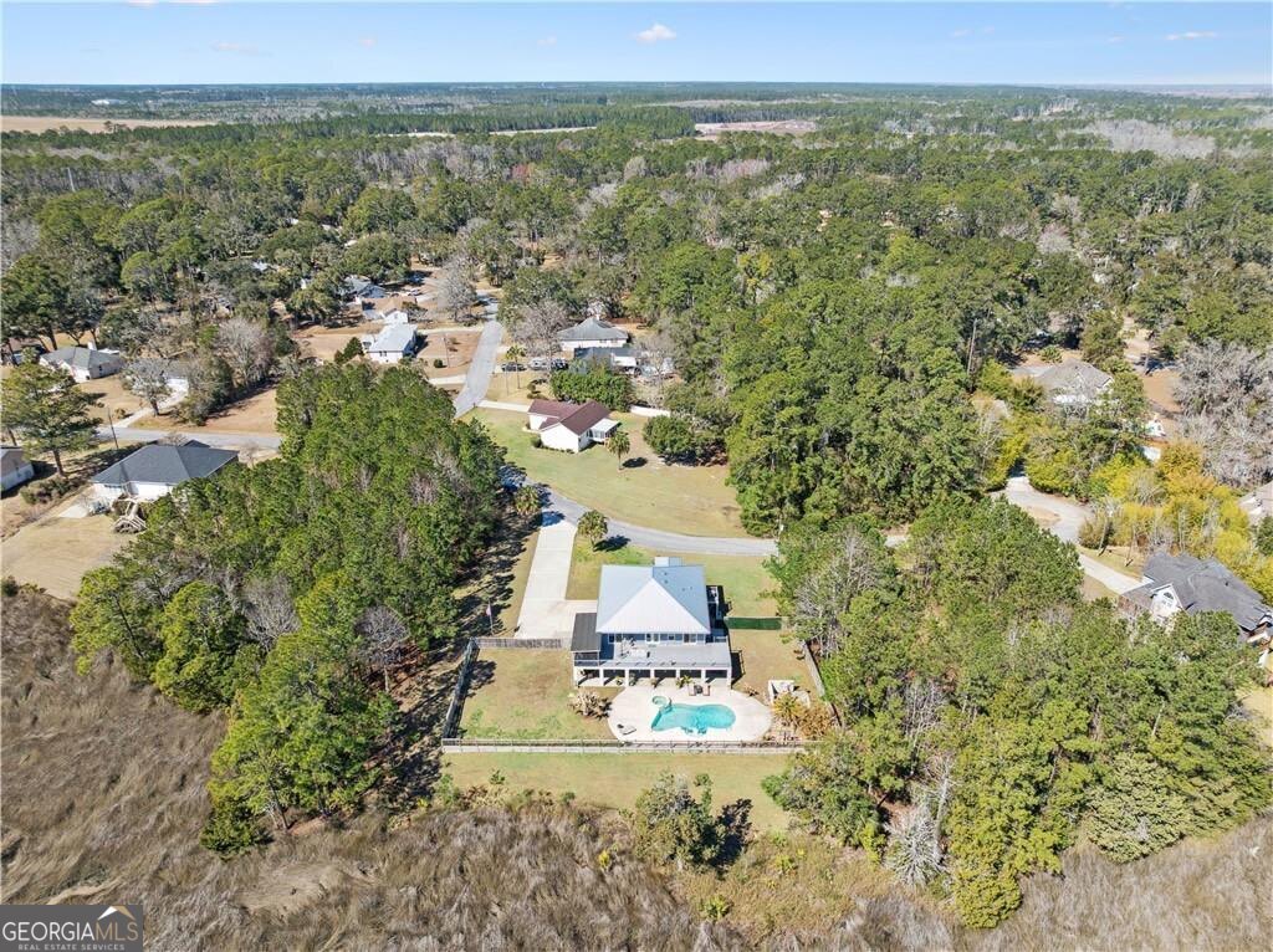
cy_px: 476
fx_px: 882
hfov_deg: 71.6
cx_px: 636
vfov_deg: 56.7
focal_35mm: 24
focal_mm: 12.29
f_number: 2.8
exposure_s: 1/400
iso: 110
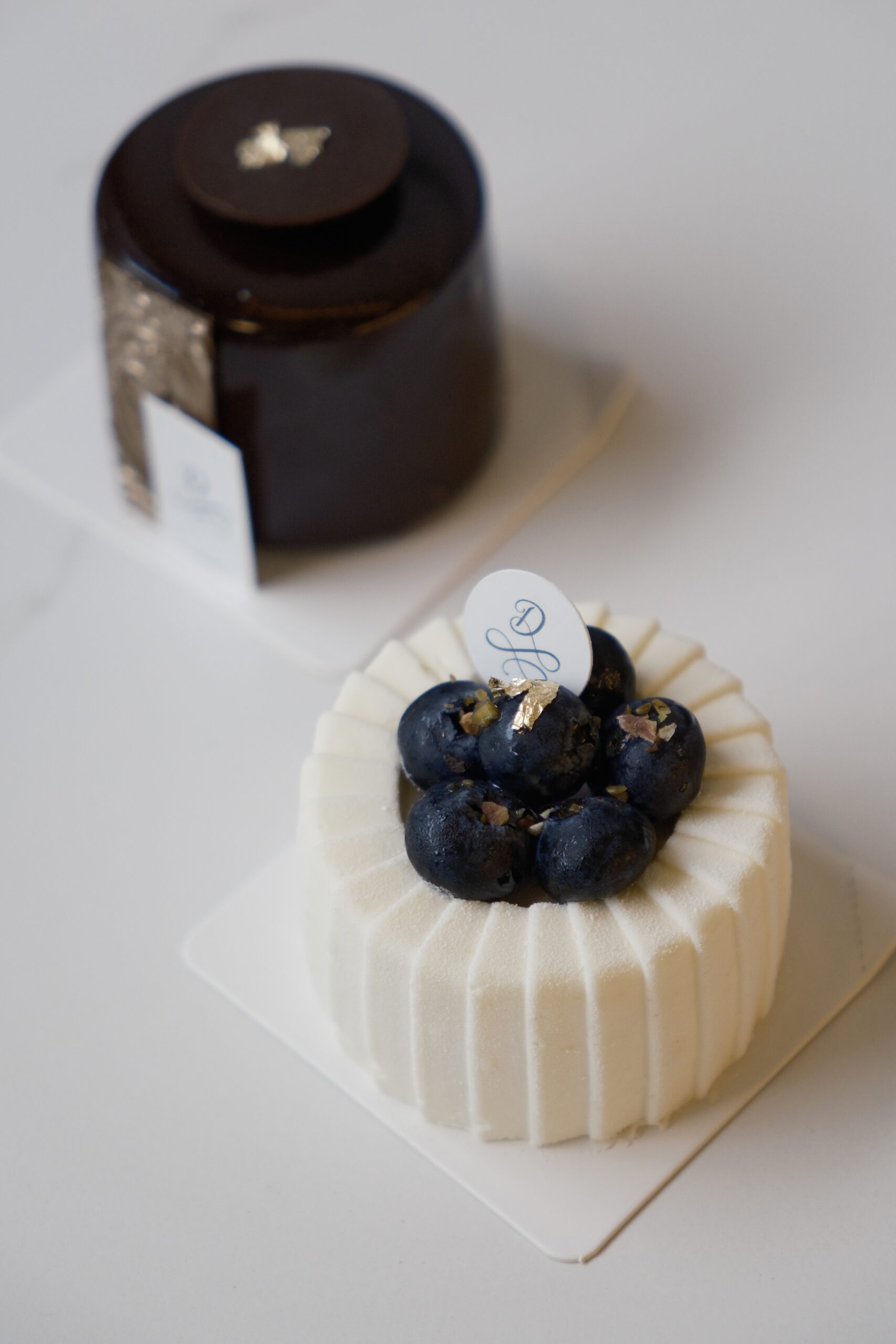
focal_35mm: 75
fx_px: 2799
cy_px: 672
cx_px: 448
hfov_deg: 18.2
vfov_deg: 27.0
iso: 640
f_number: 2.8
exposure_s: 1/150
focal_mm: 50
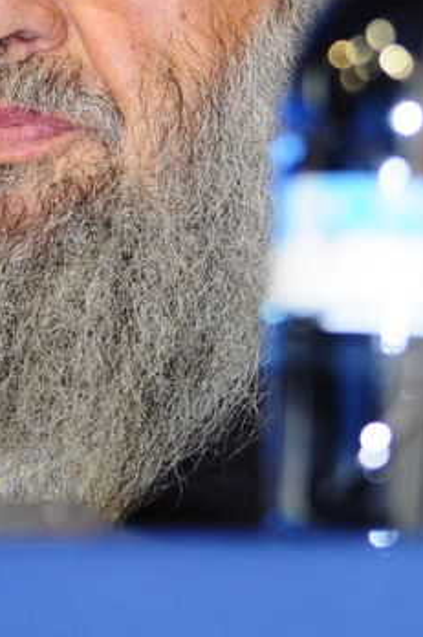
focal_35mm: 596
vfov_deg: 3.5
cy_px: -5
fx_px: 10544
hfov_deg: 2.3
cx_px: 90
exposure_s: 1/200
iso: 800
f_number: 4
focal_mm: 135
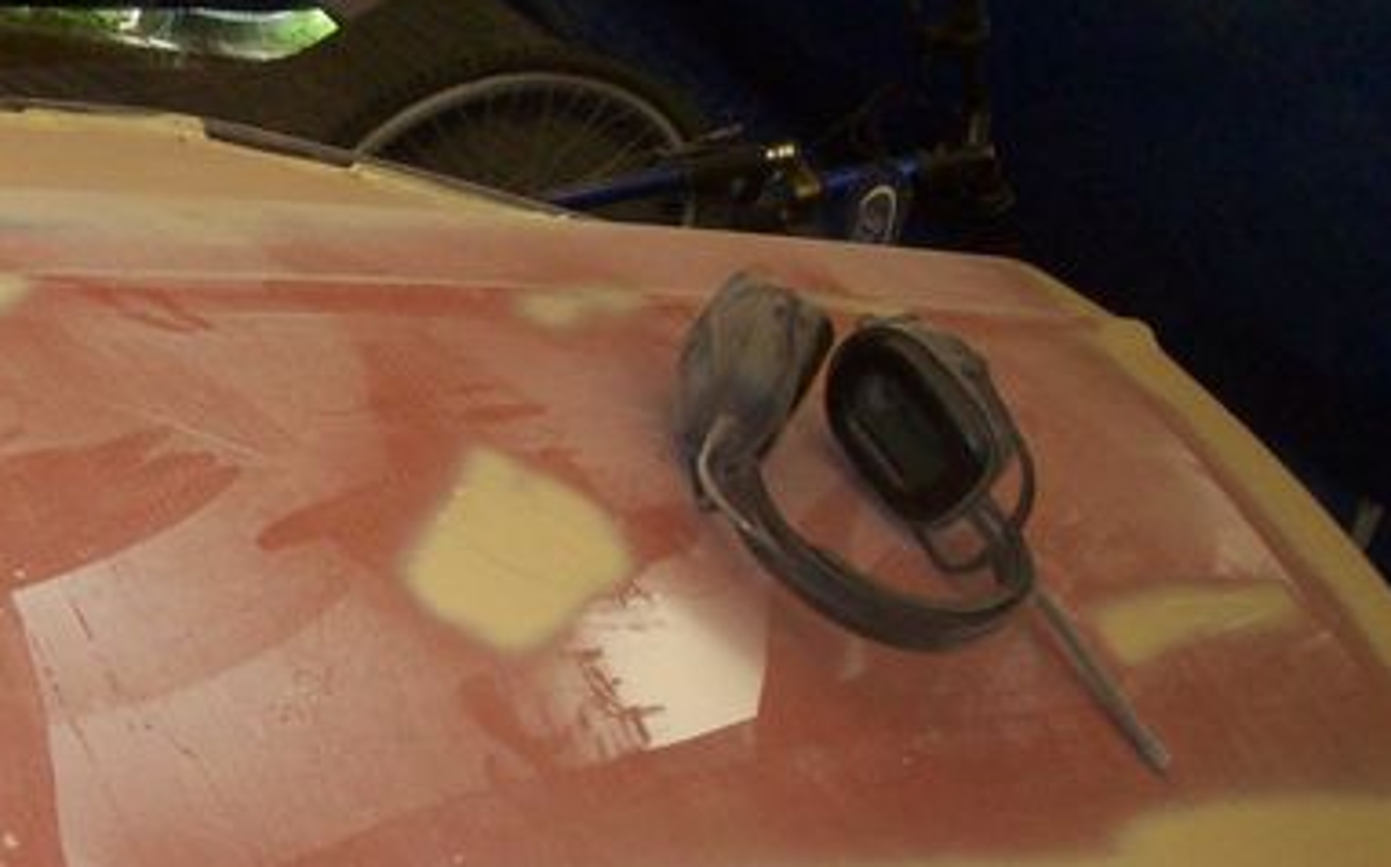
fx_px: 2424
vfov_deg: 20.2
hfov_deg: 31.1
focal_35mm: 64
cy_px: 550
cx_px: 262
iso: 200
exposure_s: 1/64
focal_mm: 6
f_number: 2.7
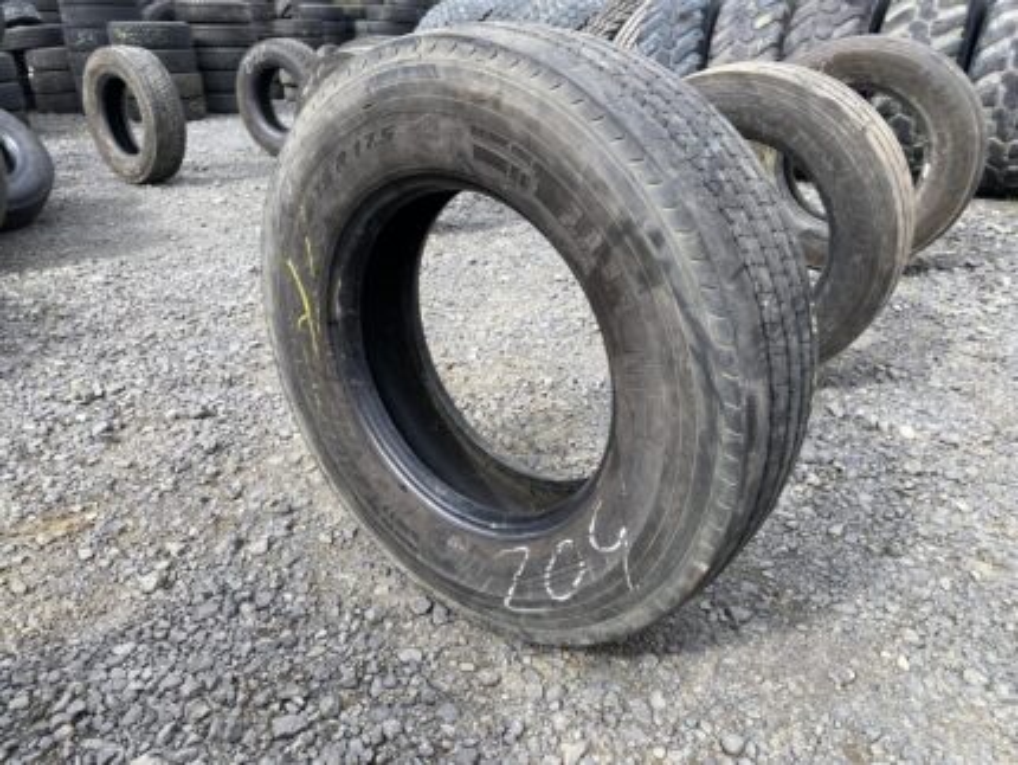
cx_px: 509
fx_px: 765
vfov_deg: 53.1
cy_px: 382
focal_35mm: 26
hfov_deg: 67.3
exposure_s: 1/678
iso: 32
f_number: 1.8
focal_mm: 4.25
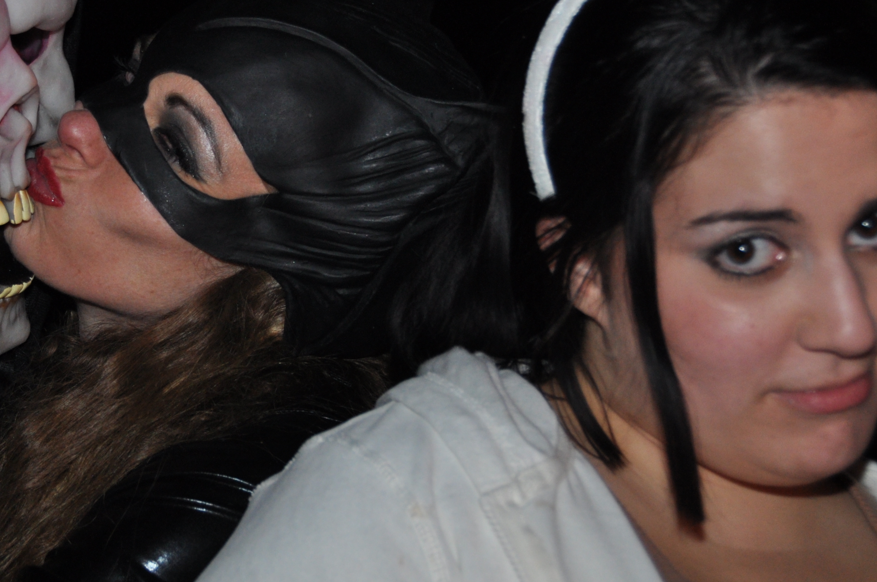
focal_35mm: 135
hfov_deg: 15.1
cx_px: 137
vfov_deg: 10.1
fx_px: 3285
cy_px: 271
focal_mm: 50
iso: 640
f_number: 4.8
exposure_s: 1/60
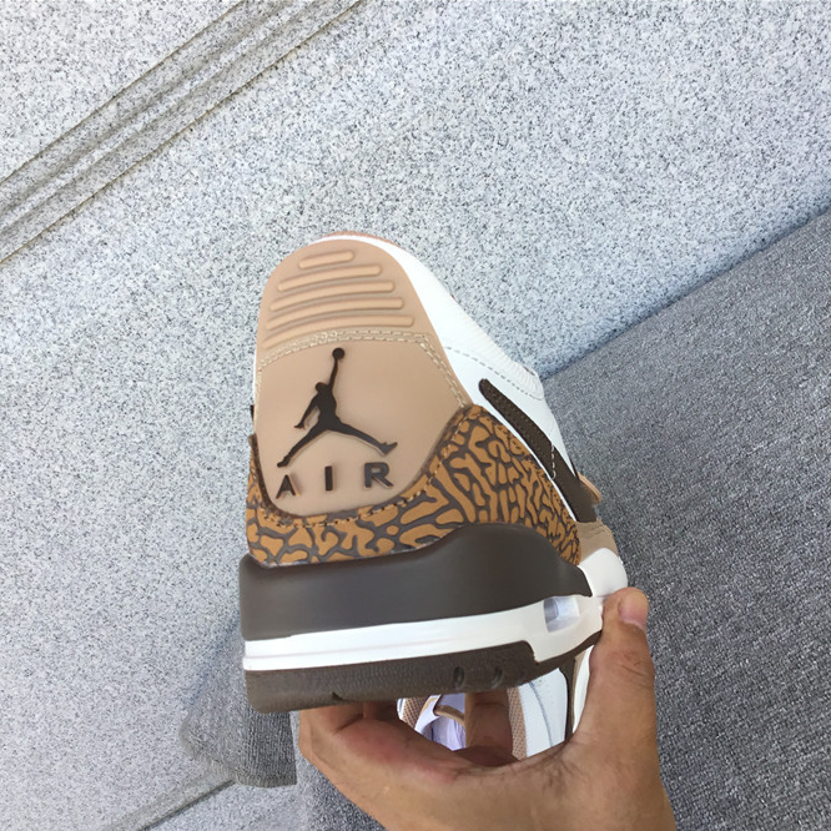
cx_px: 457
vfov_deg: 44.9
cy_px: 420
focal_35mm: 37
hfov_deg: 44.9
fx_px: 1005
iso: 25
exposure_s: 1/234
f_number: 2.4
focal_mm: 3.3
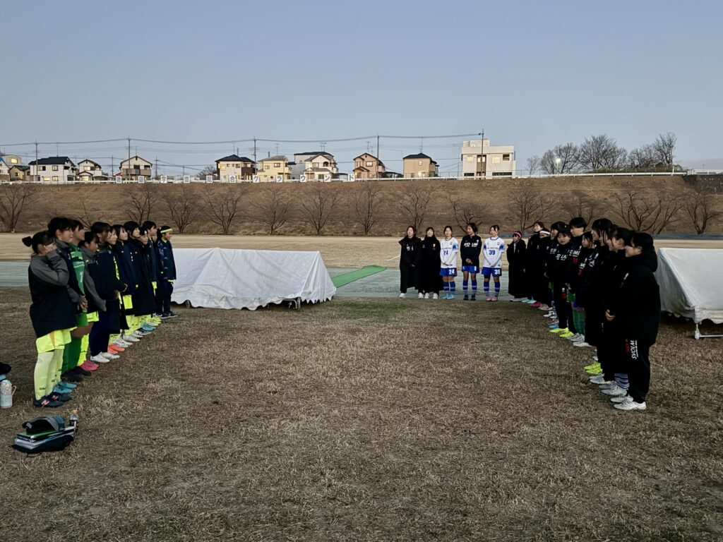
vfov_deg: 56.8
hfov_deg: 71.6
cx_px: 362
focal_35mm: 24
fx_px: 501
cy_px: 271
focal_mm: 6.76
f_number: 1.78
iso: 1600
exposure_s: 1/24
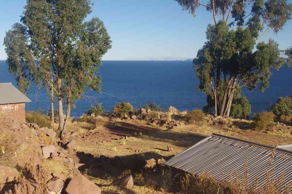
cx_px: 146
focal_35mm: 52
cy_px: 97
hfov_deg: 37.9
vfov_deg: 25.8
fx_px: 426
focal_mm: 35
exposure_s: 1/60
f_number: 11
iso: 200
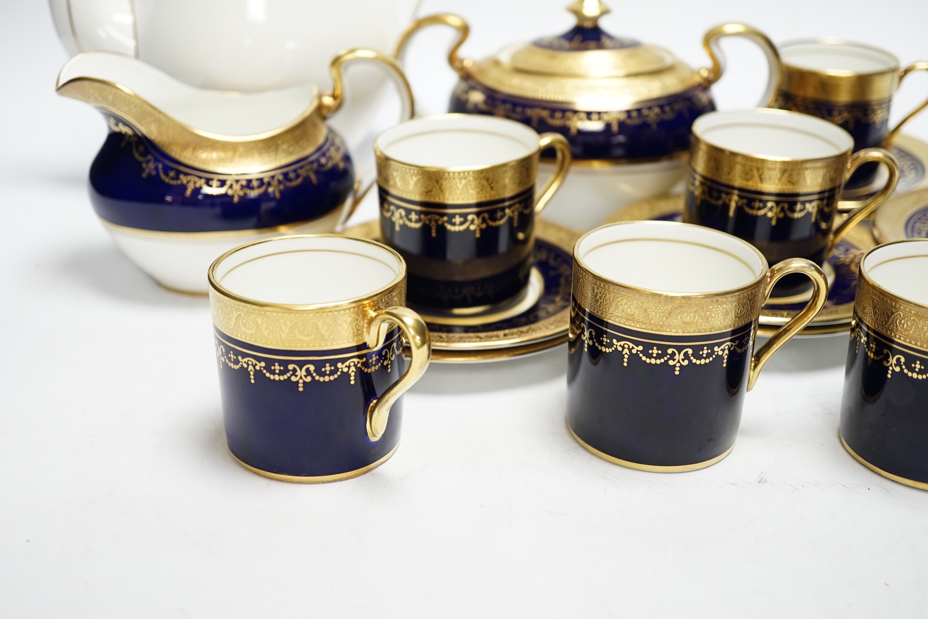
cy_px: 310
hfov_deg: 43.6
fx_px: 1160
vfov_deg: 29.9
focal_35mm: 45
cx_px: 464
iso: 400
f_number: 3.5
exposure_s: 1/60
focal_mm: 30
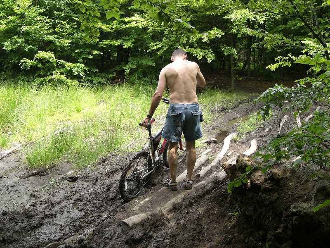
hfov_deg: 49.0
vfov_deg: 37.7
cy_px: 124
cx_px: 165
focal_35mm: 38
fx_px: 362
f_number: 3.1
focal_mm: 6.3
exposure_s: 1/160
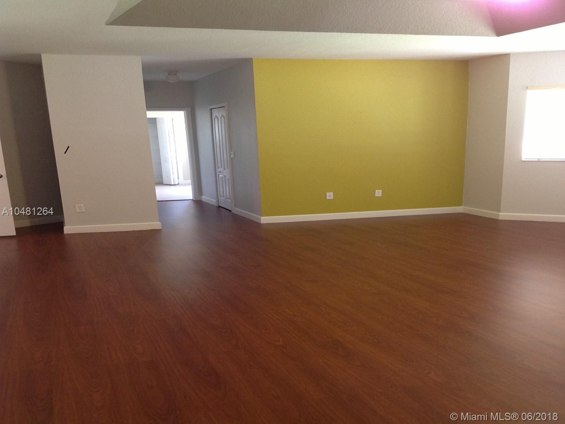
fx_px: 571
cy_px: 212
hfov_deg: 52.6
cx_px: 282
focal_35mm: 35
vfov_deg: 40.7
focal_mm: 4.28
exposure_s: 1/17
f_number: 2.4
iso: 125
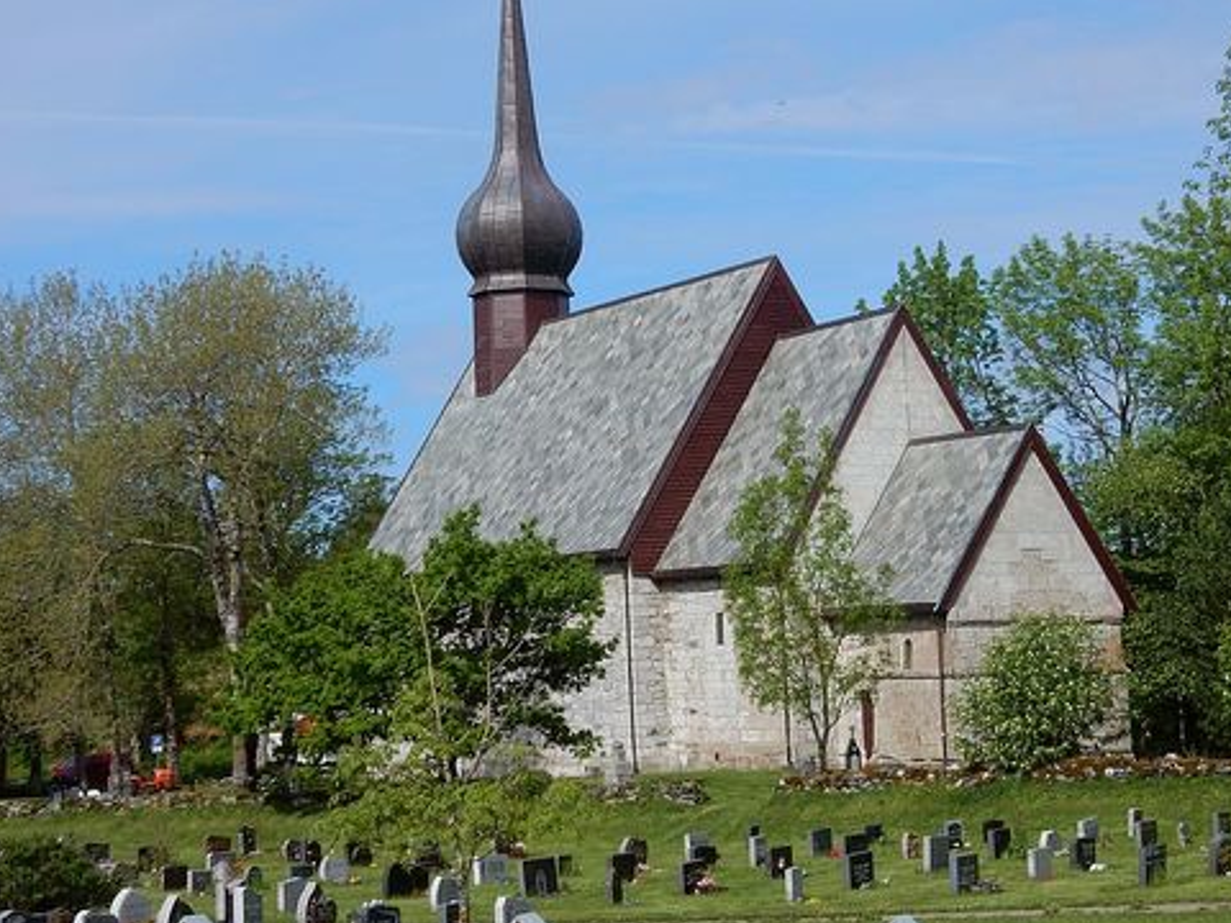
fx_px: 2667
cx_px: 718
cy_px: 369
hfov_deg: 26.0
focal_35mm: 75
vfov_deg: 19.6
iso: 125
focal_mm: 10.7
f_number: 4.5
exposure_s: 1/1250
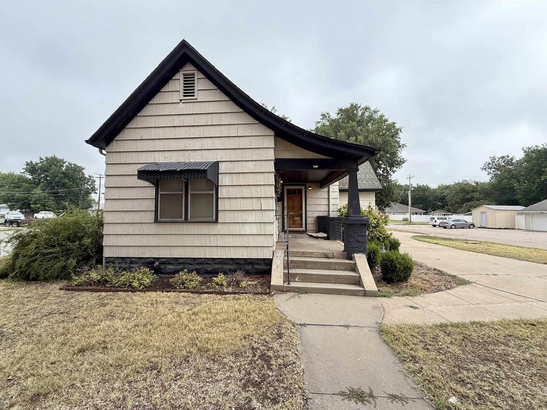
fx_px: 221
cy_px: 205
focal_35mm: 14
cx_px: 274
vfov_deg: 85.7
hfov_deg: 102.1
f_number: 2.2
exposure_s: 1/631
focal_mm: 2.22
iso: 64
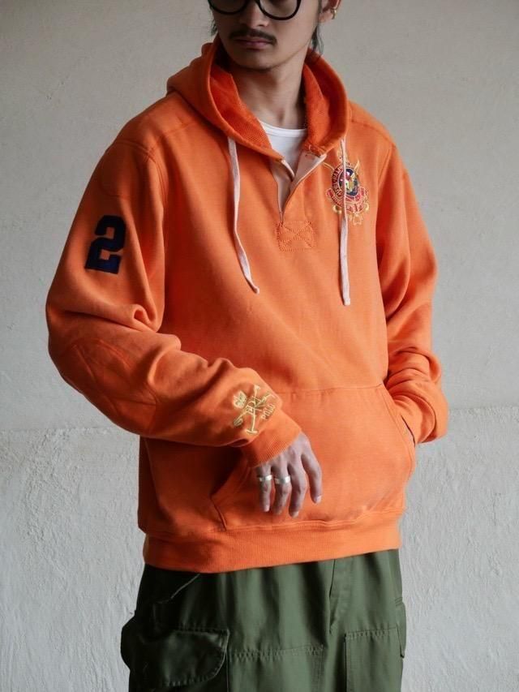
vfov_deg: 17.6
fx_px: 2238
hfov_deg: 13.2
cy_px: 346
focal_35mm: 112
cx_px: 260
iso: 1000
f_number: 4
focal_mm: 56
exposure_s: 1/125
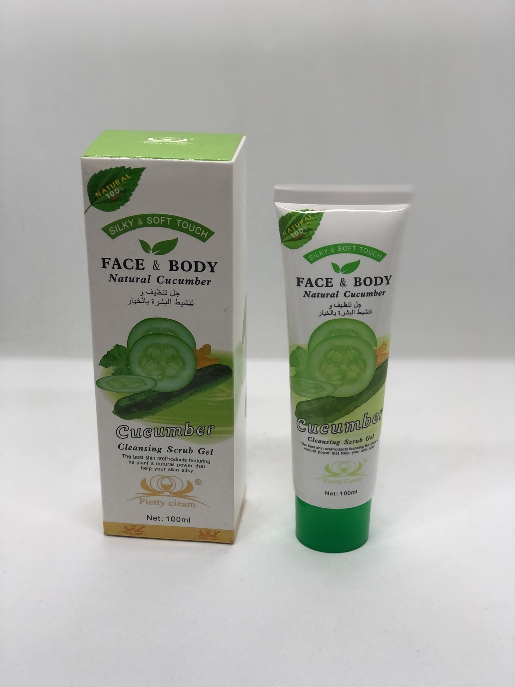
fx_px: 1131
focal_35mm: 57
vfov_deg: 33.8
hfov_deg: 25.7
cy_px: 344
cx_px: 258
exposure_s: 1/30
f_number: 2.8
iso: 25
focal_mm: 6.6
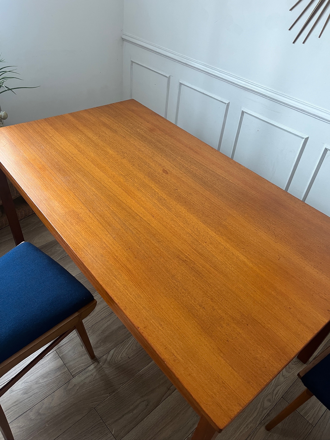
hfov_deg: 53.1
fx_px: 330
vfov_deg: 67.3
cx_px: 165
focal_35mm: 26
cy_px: 220
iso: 200
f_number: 1.6
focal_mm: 5.1
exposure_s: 1/60
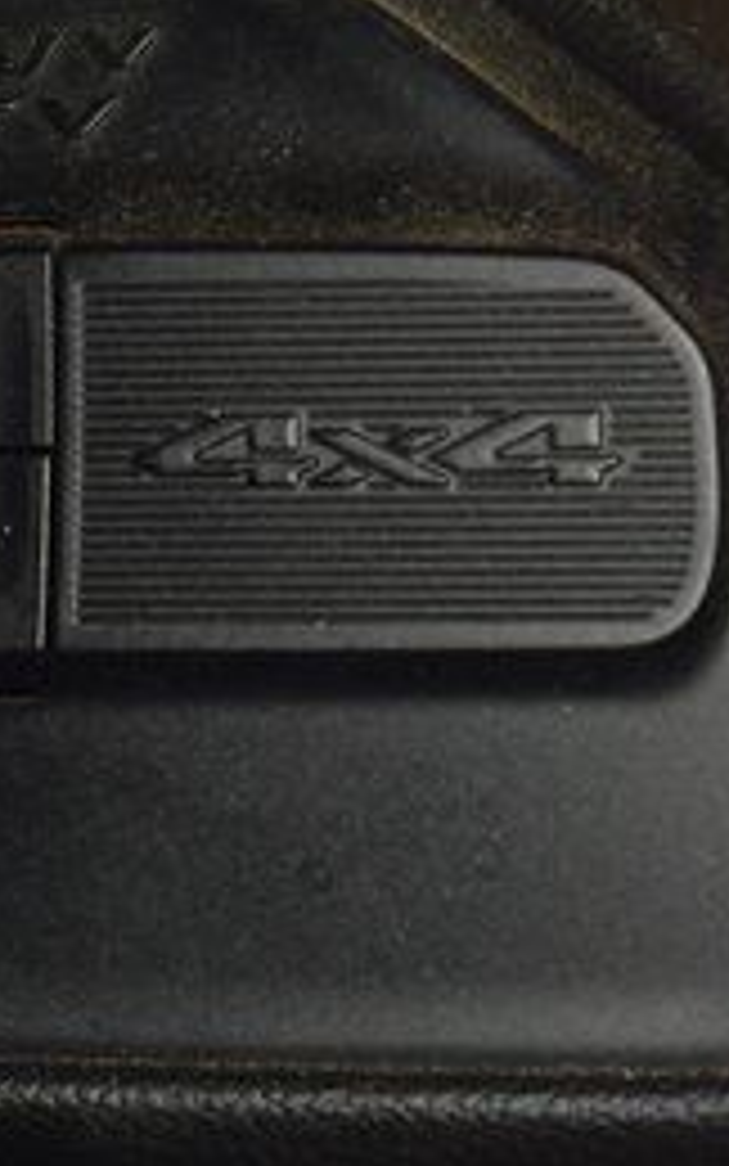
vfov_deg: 7.9
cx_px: 50
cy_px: 515
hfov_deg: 5.0
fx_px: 8387
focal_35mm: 264
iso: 100
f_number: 8
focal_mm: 70
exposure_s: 1/125
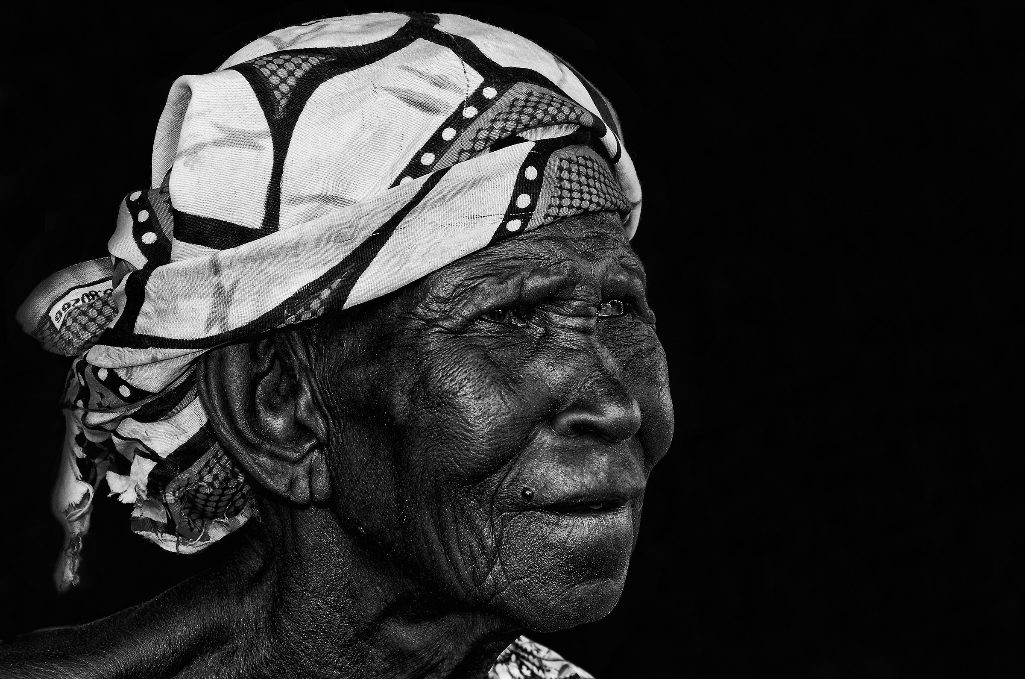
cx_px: 512
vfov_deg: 14.6
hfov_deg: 22.0
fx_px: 2642
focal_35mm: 93
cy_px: 340
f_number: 8
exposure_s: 1/60
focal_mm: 62
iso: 200
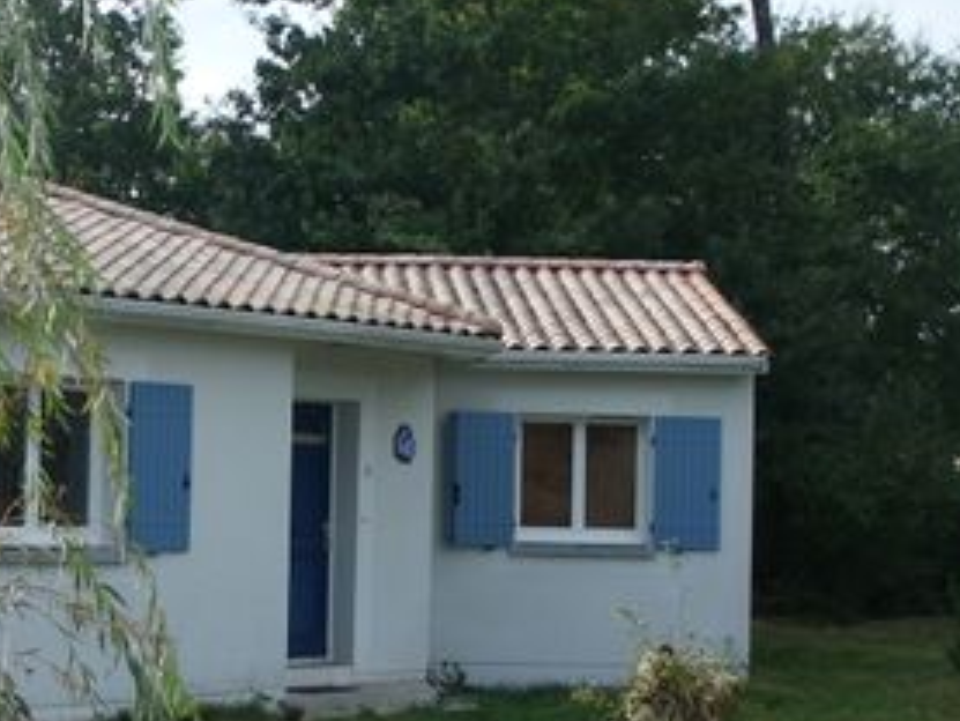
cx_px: 152
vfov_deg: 18.9
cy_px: 402
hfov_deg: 24.5
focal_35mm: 78
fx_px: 2164
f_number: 7.3
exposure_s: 1/125
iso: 100
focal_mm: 6.3
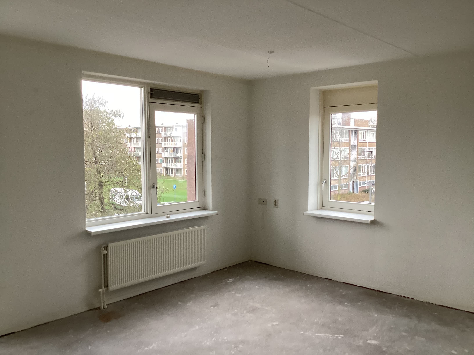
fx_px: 424
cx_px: 237
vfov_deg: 45.4
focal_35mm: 31
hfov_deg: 58.4
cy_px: 178
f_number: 2.4
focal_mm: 3.3
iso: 250
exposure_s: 1/50
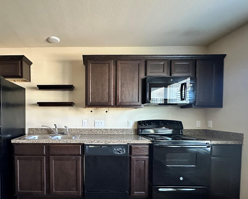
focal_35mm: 20
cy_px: 121
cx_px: 87
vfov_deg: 67.3
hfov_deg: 78.2
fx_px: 147
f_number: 2.2
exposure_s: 1/60
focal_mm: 2.22
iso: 1250
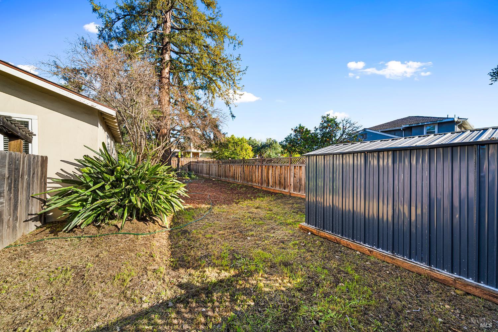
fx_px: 166
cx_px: 249
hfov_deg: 112.6
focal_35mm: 12
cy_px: 166
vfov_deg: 90.0
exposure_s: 1/25
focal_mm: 12
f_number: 8
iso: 100
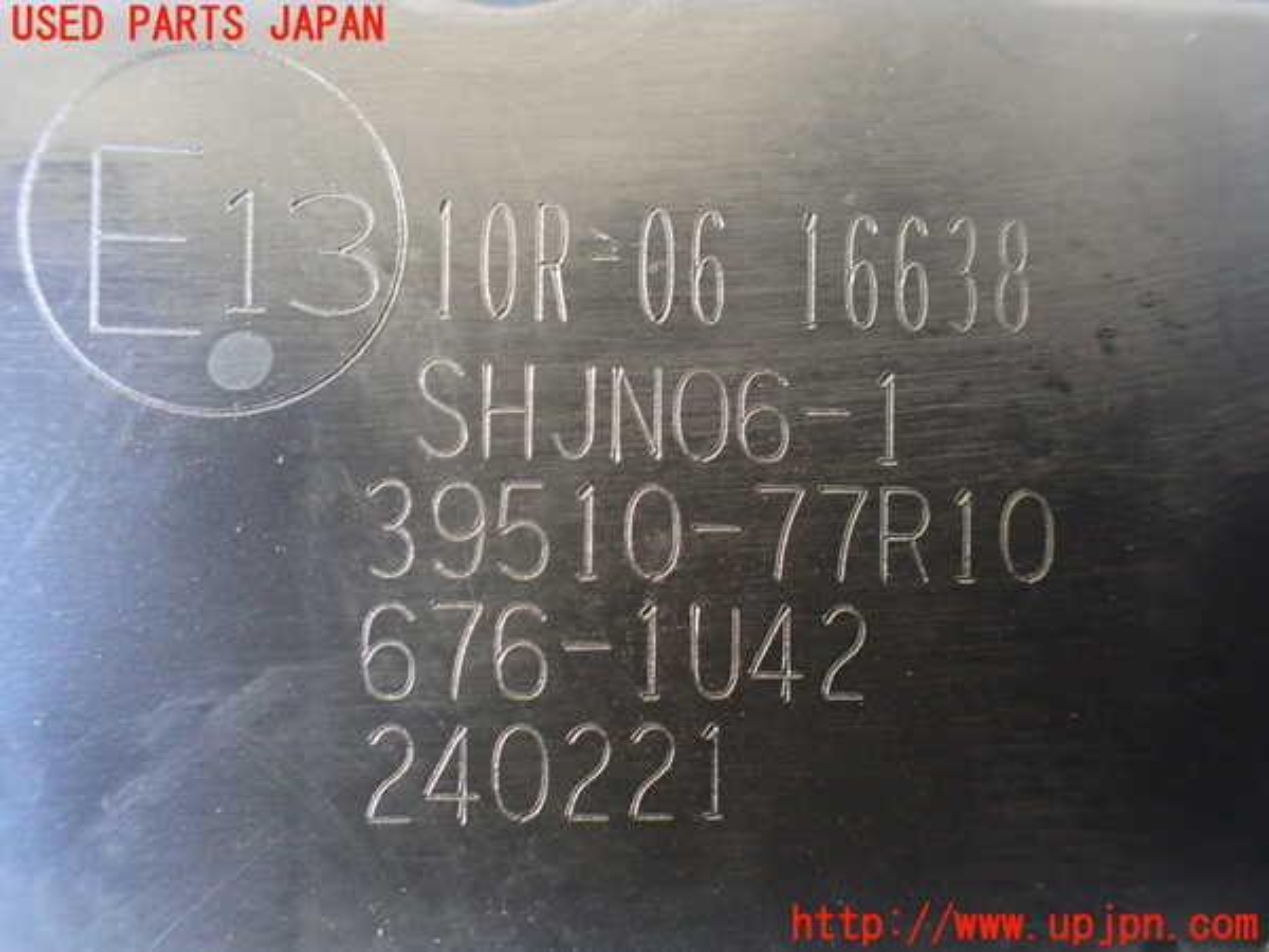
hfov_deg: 60.0
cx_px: 634
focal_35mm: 30
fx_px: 1100
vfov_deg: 46.8
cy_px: 476
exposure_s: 1/30
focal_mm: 5.4
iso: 1000
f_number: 2.3
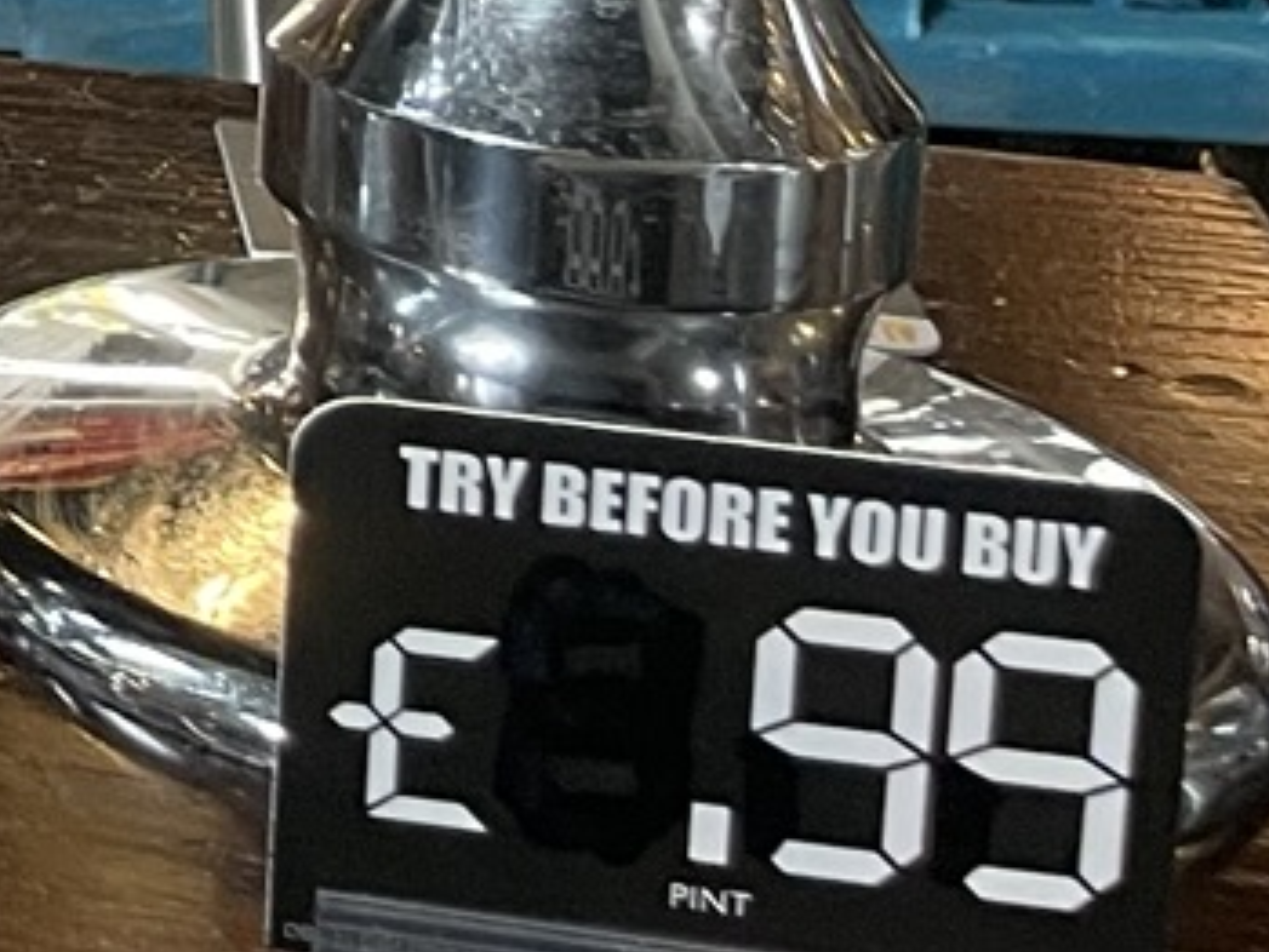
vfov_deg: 9.3
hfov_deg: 10.3
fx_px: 5464
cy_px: -967
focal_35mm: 149
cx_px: -2309
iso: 80
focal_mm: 4.2
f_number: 1.6
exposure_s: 1/50
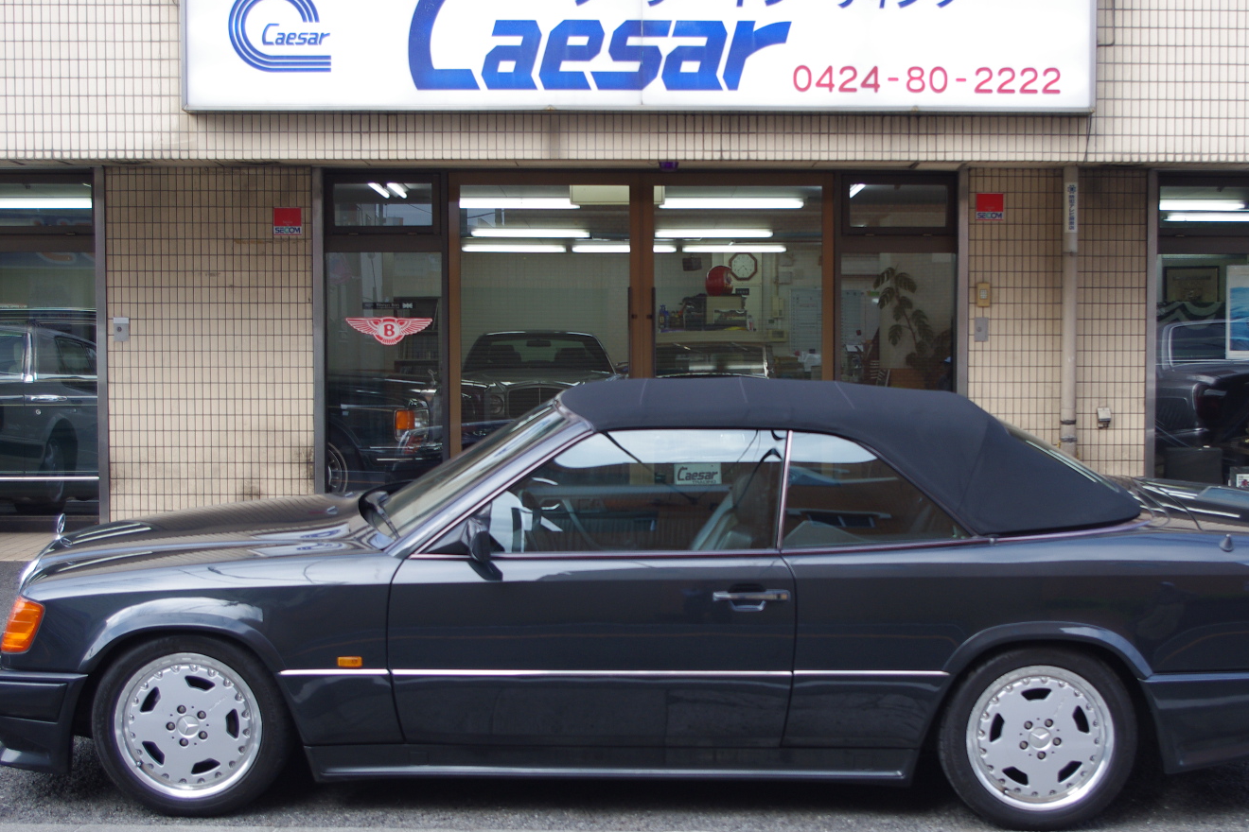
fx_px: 1908
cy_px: 466
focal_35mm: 55
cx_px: 706
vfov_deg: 24.6
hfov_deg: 36.2
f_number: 4.5
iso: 200
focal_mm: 28.13
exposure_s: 1/200
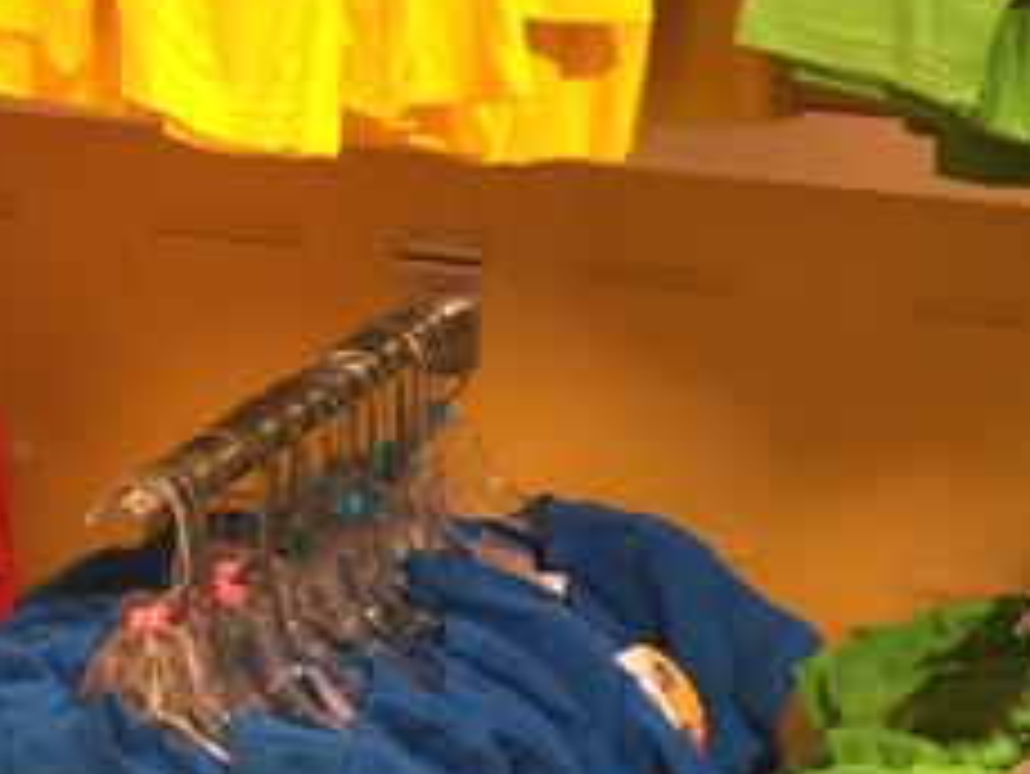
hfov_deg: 18.0
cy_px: -52
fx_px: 3245
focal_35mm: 109
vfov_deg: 13.4
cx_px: 472
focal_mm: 4.15
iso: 100
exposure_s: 1/30
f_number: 2.2
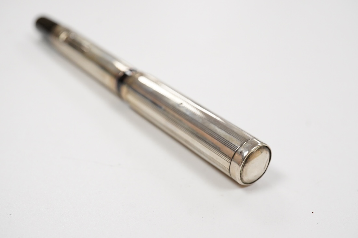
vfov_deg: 29.2
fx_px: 457
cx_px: 178
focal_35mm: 46
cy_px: 120
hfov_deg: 42.7
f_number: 11
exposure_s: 1/200
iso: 2500
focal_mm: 30
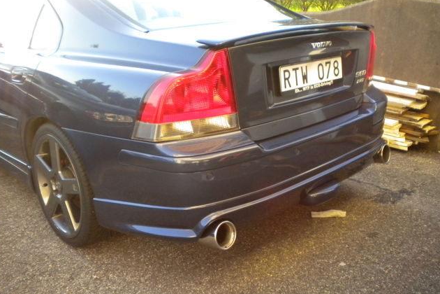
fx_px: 452
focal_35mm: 37
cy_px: 142
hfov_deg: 51.9
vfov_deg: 35.9
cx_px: 217
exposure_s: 1/290
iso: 400
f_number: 3.1
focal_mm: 6.3
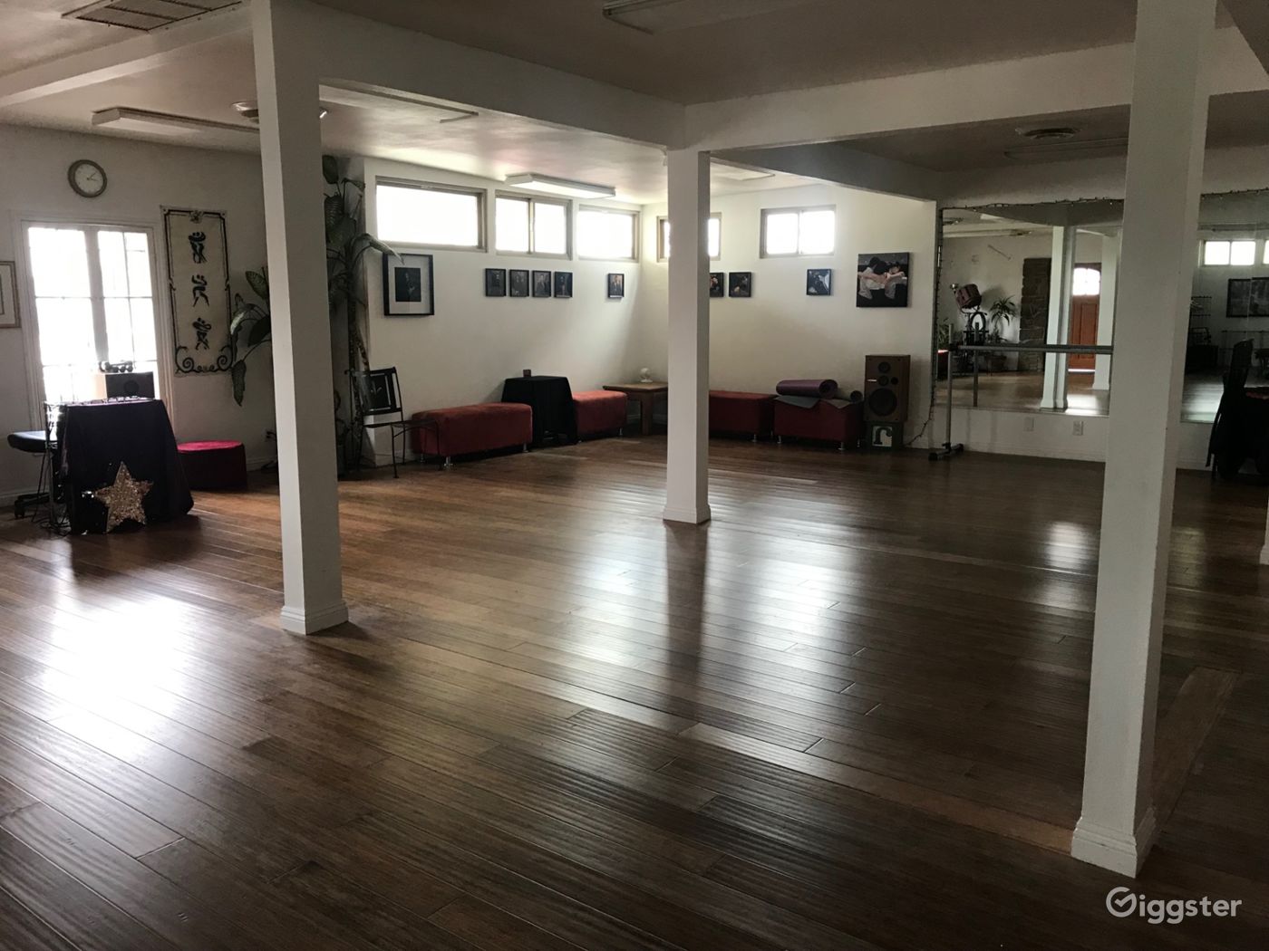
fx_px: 1026
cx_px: 634
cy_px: 476
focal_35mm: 28
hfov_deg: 63.4
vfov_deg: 49.7
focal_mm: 3.99
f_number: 1.8
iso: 40
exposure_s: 1/20
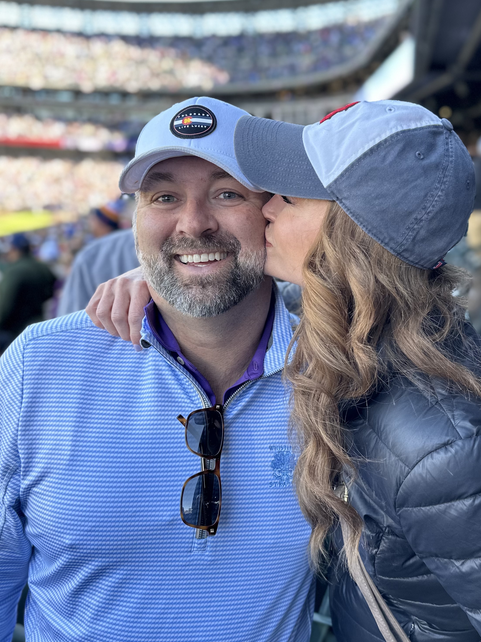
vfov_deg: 55.4
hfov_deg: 42.6
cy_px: 316
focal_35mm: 33
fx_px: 611
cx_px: 302
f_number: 1.78
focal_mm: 6.86
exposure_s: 1/149
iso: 64
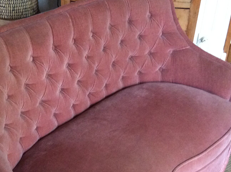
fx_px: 426
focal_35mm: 64
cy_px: 151
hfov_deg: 30.3
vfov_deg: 22.4
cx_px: 97
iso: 250
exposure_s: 1/25
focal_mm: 3.3
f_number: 2.4
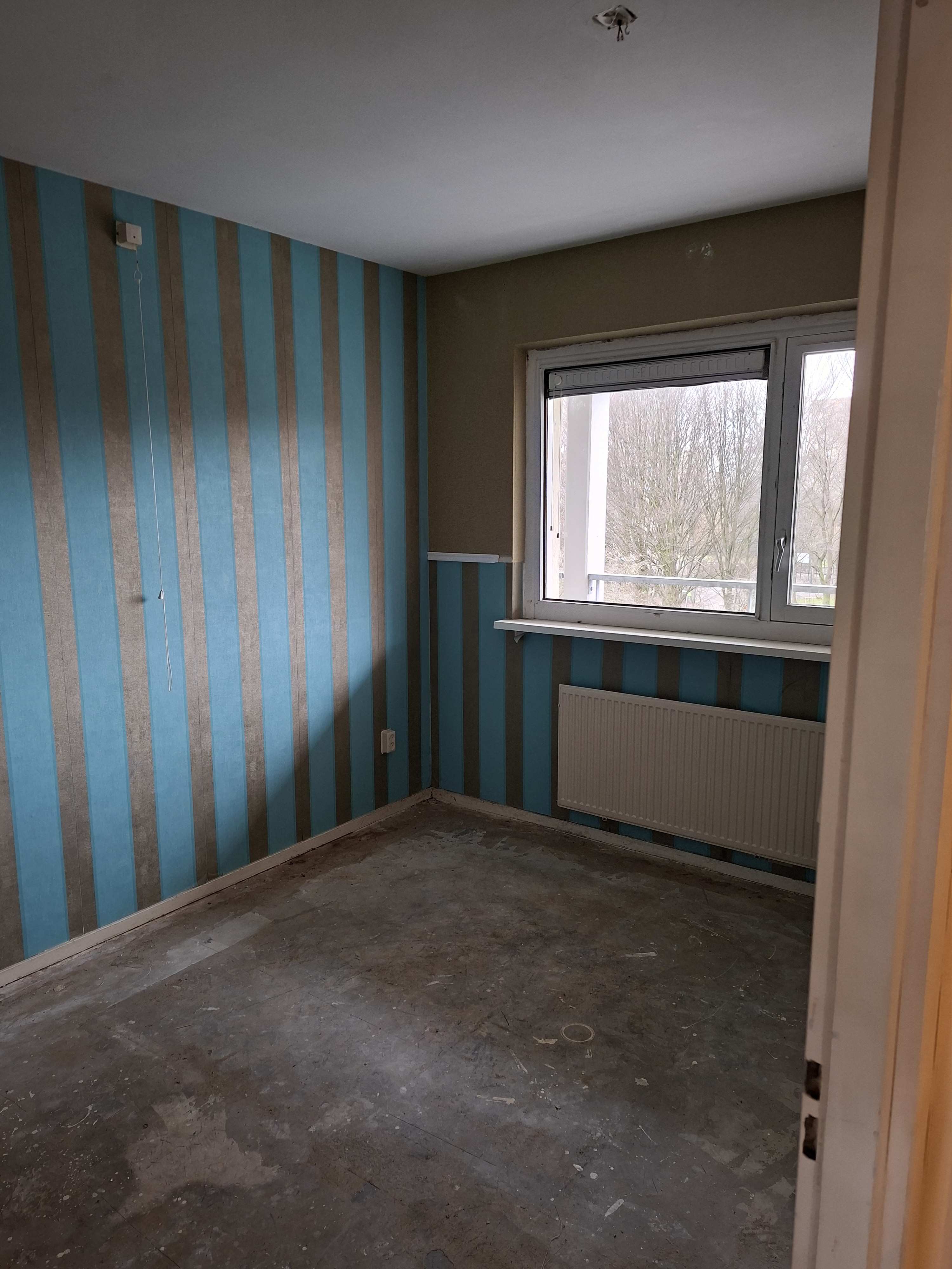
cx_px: 476
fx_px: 843
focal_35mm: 23
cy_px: 634
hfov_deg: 58.9
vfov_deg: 73.9
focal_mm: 5.54
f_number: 1.8
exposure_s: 1/50
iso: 200
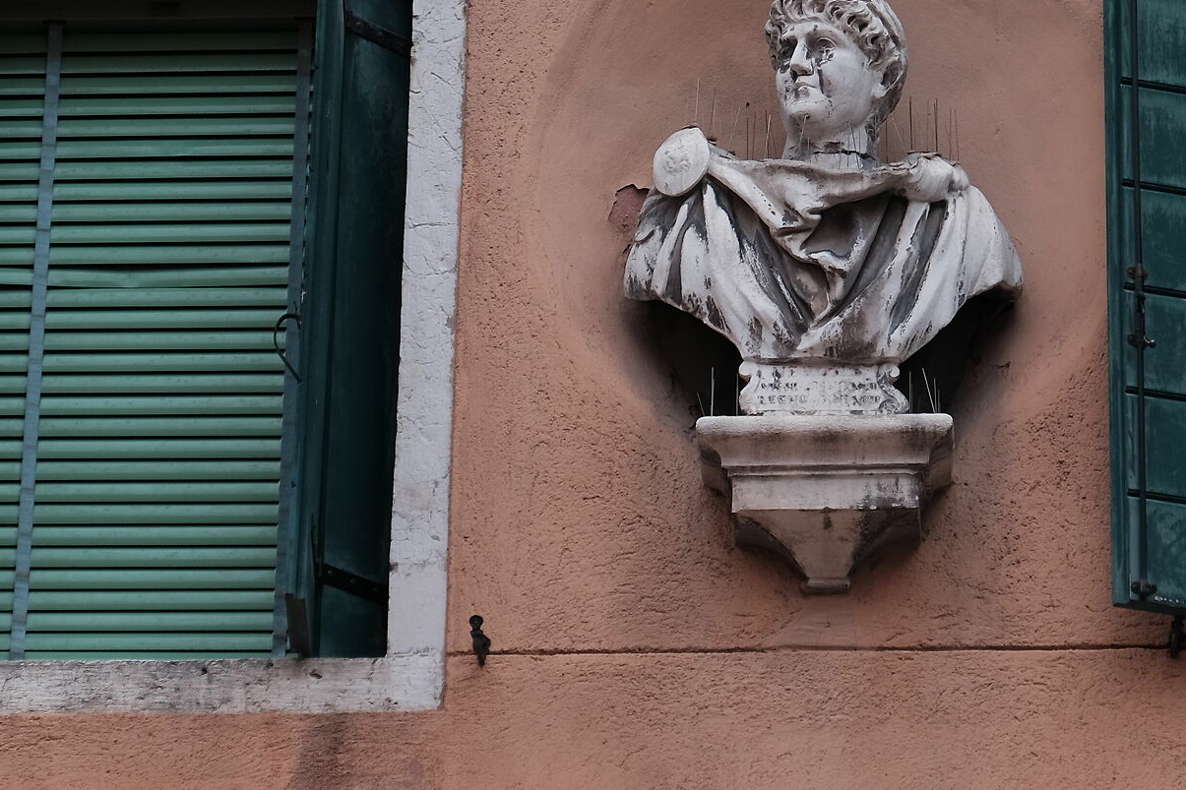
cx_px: 743
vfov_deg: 5.8
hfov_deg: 8.8
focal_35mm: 235
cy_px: 310
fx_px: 7740
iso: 200
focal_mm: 78.7
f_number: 5.6
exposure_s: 1/58
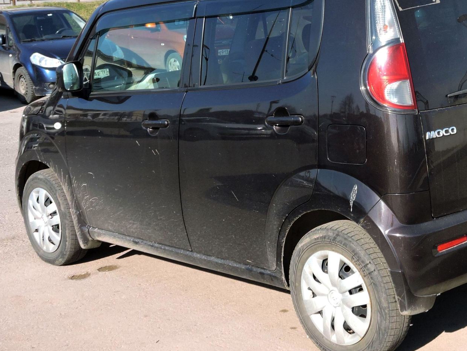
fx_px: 756
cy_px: 124
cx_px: 322
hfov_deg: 33.9
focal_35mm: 56
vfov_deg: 26.0
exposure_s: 1/400
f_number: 3.8
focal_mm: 6.3
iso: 100
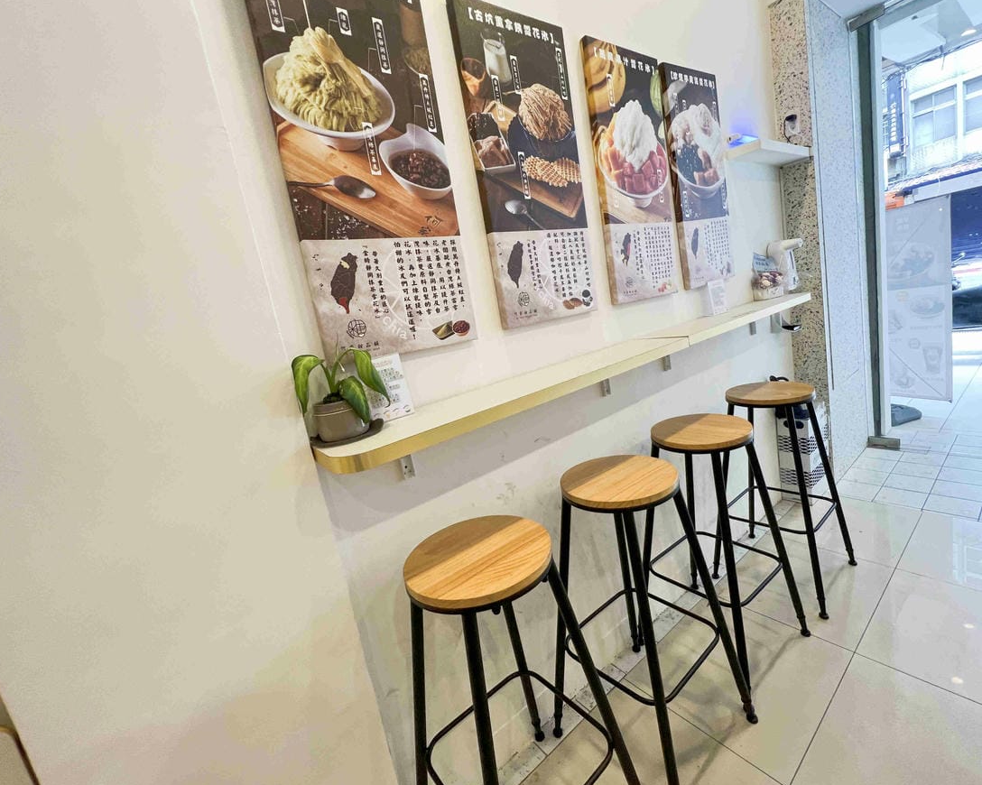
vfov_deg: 88.0
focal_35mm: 14
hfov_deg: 100.6
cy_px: 386
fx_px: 407
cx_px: 513
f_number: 1.8
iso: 200
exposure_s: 1/120
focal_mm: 1.57
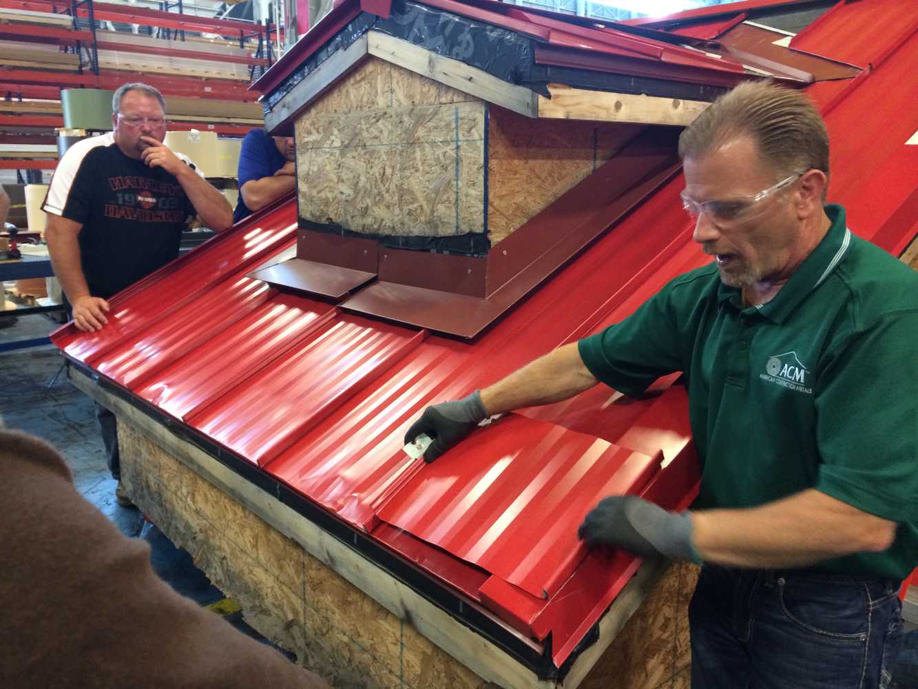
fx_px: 796
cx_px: 459
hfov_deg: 60.0
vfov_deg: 46.8
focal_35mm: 30
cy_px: 344
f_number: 2.2
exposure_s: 1/24
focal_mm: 4.12
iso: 320
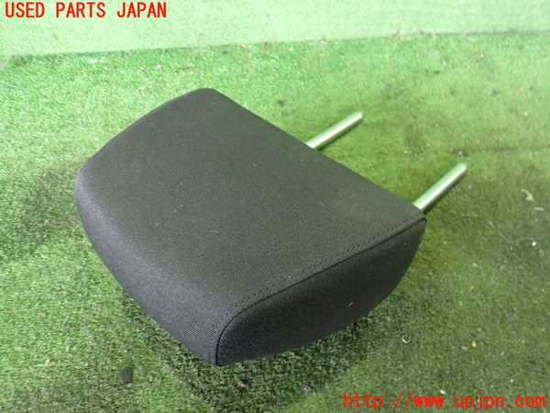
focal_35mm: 30
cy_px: 206
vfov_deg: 46.8
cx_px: 275
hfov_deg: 60.0
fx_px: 477
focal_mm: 5.4
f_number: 2.3
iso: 800
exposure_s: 1/30
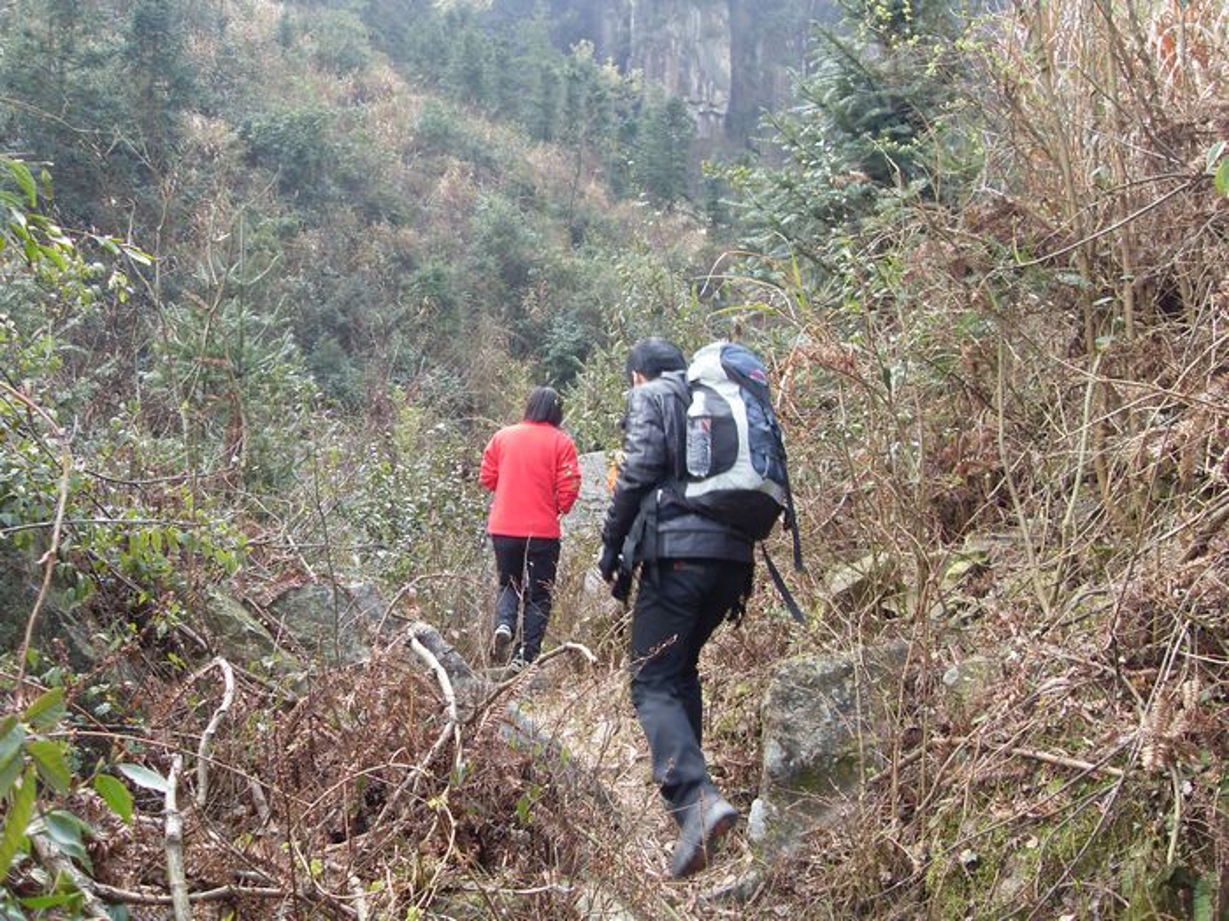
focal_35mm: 37
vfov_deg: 38.7
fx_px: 1314
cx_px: 614
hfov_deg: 50.1
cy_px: 460
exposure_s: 1/90
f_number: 2.8
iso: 100
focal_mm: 6.3
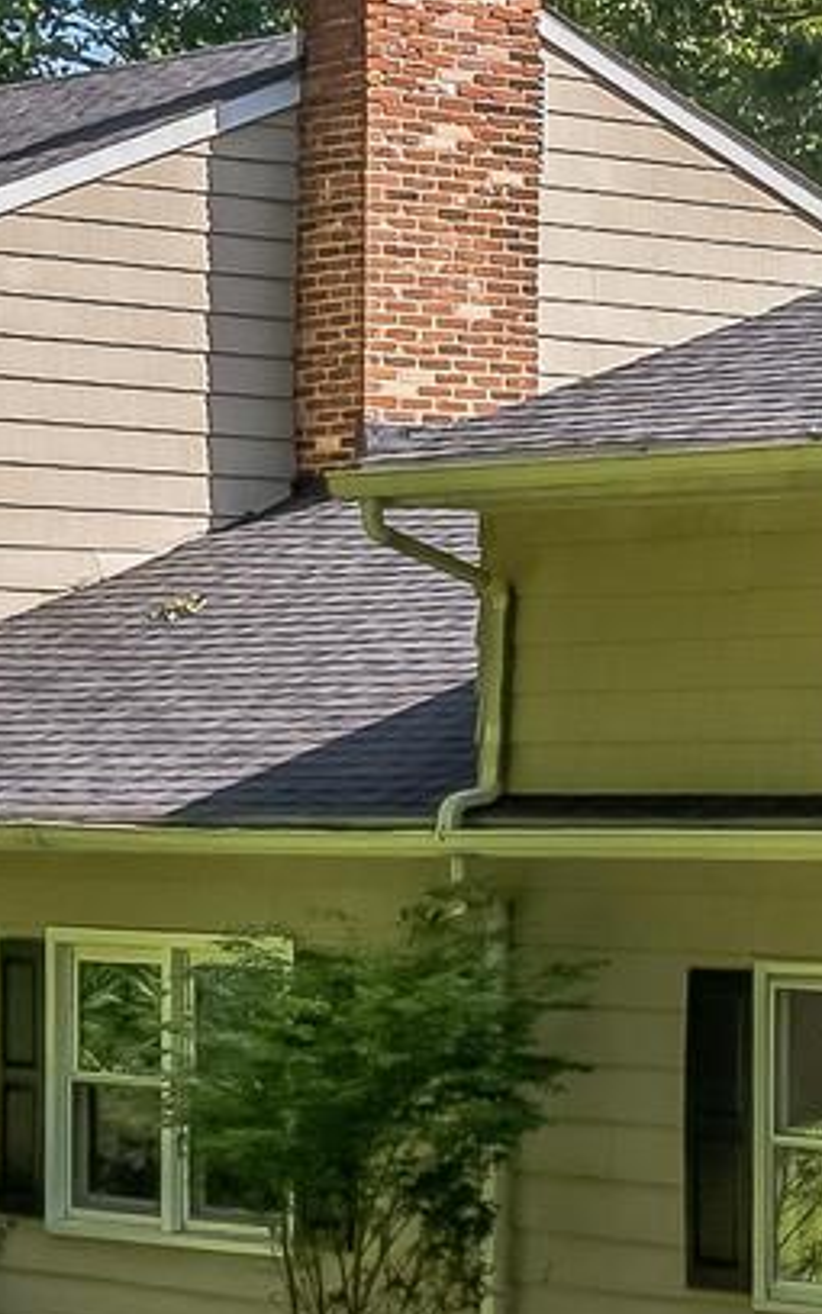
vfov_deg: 15.4
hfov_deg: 9.3
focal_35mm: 136
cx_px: 1425
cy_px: 749
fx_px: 4859
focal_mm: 26.5
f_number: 8
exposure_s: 1/250
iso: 200
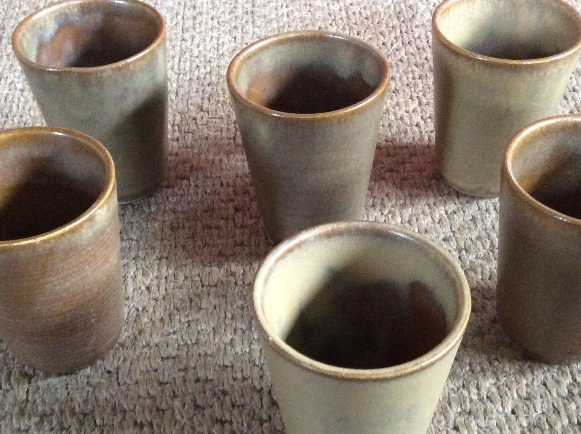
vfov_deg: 29.4
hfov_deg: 39.0
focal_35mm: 49
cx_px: 298
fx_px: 821
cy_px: 278
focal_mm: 3.3
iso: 400
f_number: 2.4
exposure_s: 1/17
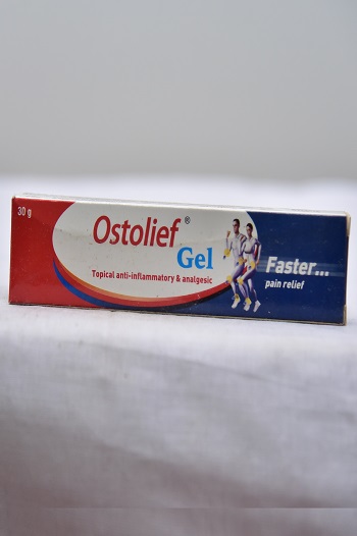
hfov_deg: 12.4
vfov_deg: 18.6
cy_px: 268
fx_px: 1638
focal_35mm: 110
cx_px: 178
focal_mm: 110
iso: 1600
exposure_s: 1/125
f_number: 4
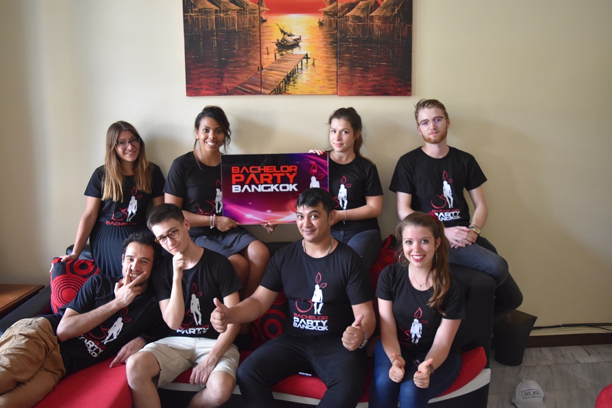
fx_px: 459
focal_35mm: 27
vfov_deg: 47.9
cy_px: 204
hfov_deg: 67.4
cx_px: 306
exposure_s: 1/60
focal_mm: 18
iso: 2000
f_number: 3.5
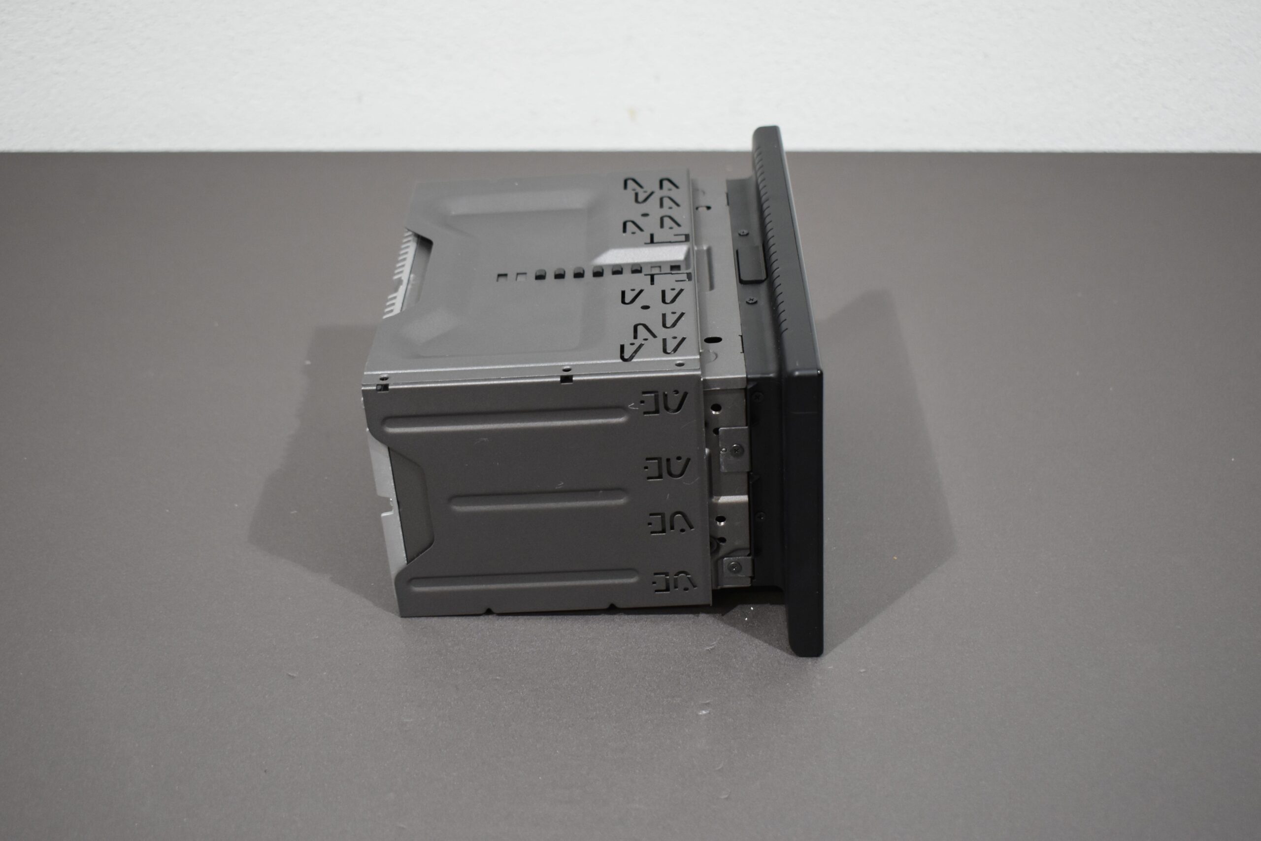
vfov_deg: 28.1
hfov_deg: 41.1
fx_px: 1681
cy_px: 420
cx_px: 630
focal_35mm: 48
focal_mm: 32
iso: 1000
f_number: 4.5
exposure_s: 1/125
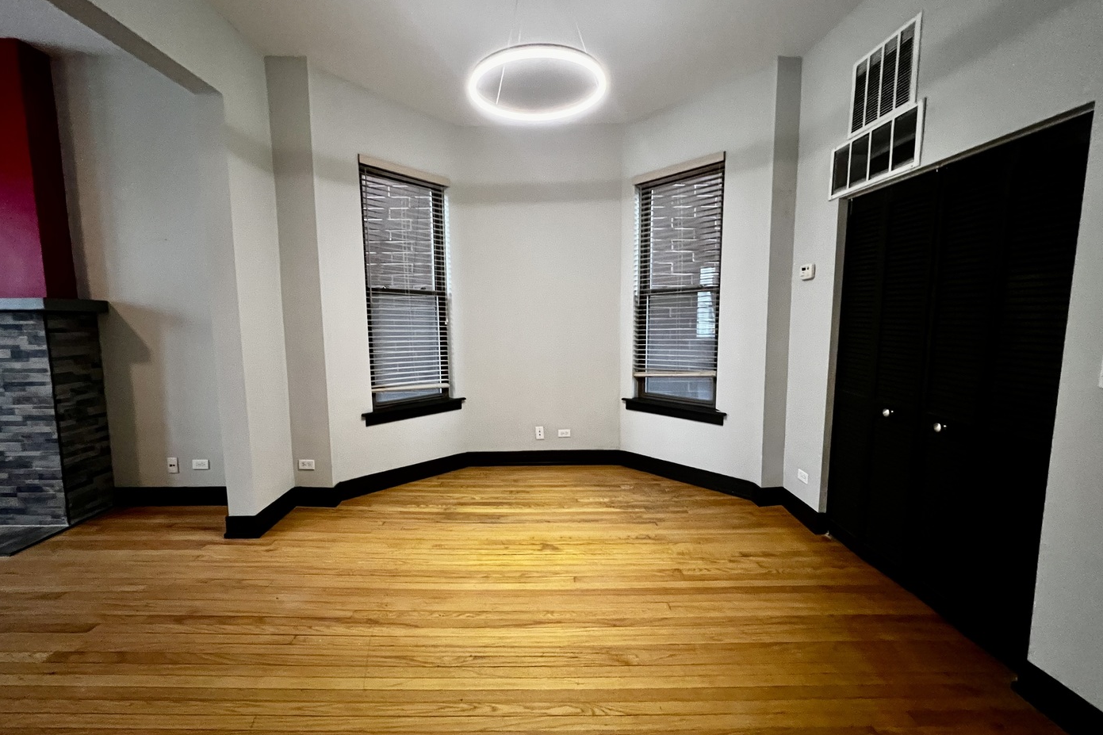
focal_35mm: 14
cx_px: 541
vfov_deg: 81.2
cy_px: 362
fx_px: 429
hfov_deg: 104.2
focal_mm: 1.57
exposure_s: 1/40
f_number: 1.8
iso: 800
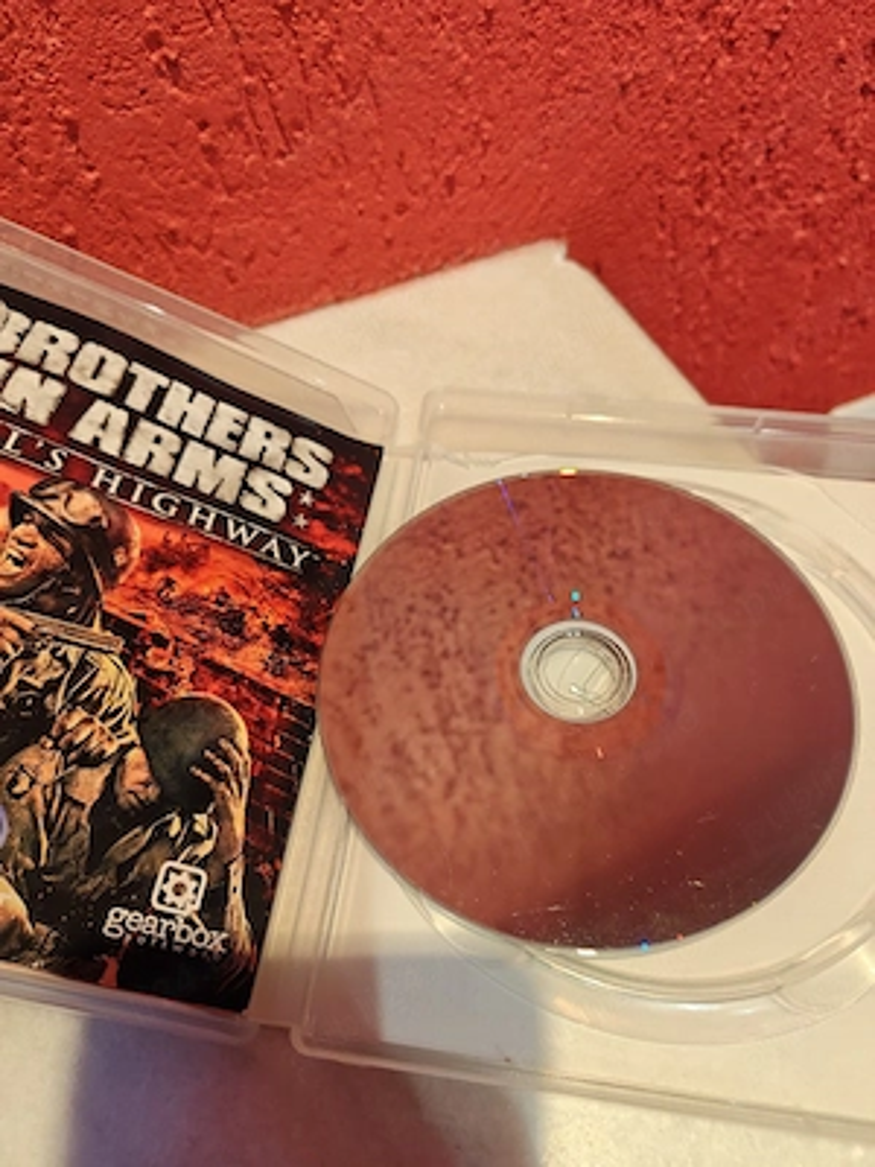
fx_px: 809
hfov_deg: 56.8
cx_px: 438
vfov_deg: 71.6
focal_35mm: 24
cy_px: 584
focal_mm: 5.59
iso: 640
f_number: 1.8
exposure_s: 1/100
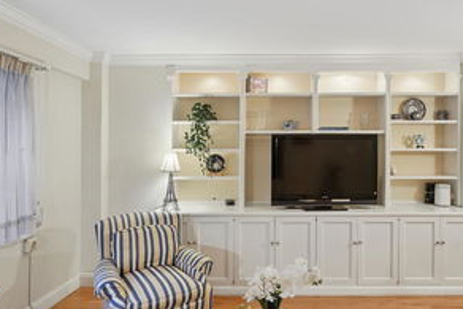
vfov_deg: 53.2
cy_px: 163
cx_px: 282
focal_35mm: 24
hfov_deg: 72.8
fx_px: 309
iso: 250
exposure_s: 1/1.67
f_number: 11
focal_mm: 14.6
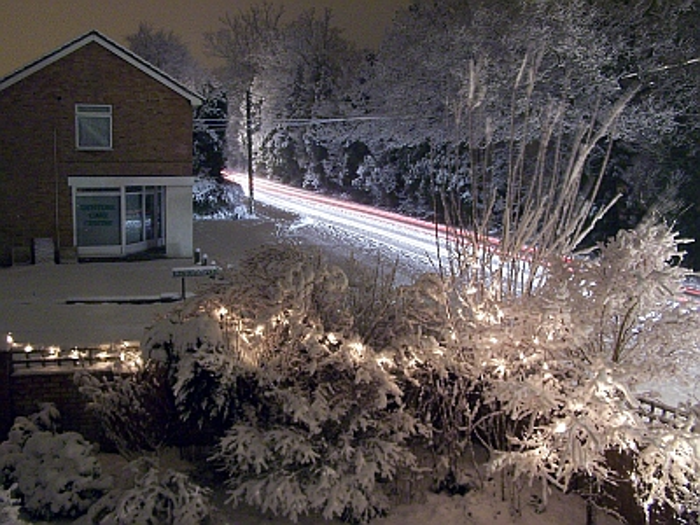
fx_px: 768
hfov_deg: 49.0
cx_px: 350
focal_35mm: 38
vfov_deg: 37.7
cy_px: 262
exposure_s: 12
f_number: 2.8
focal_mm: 6.3
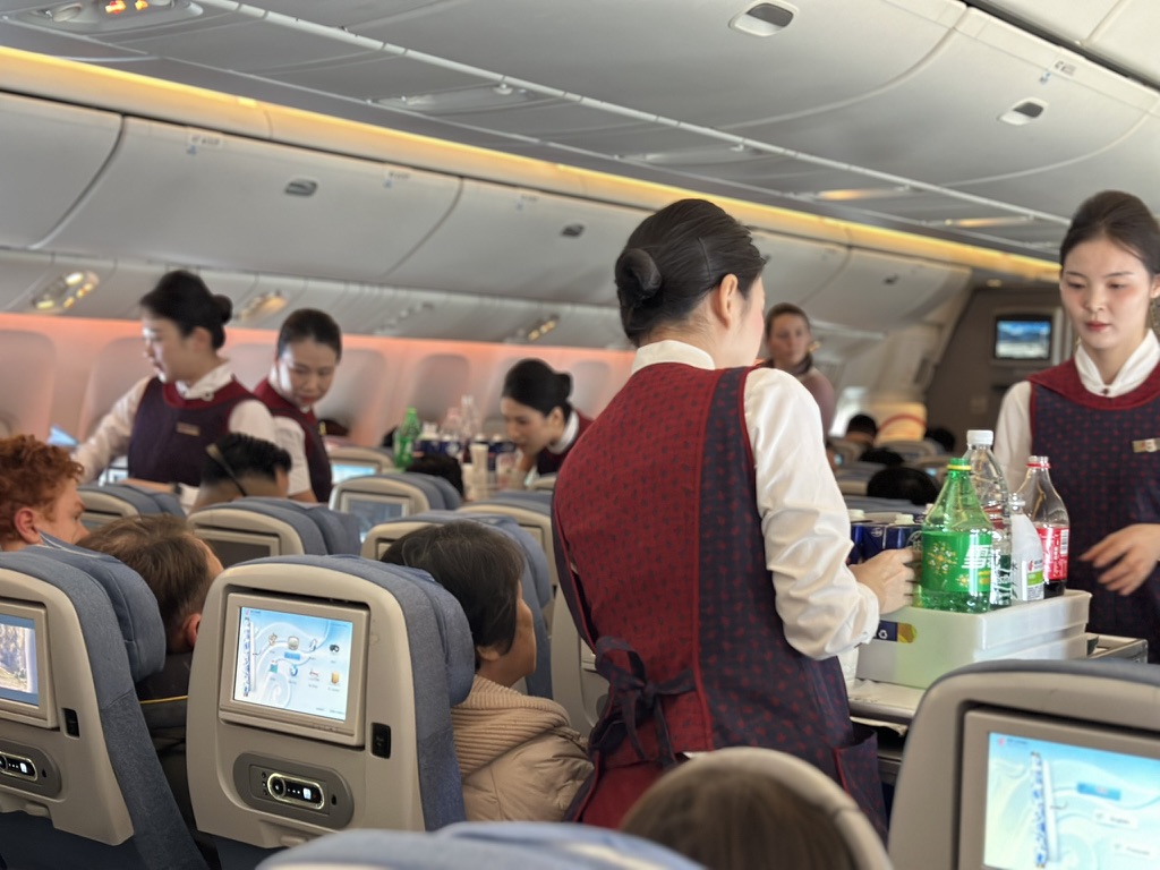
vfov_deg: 30.3
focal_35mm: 48
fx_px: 1609
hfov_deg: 39.7
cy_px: 435
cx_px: 580
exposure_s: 1/38
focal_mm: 6.86
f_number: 1.78
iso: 320
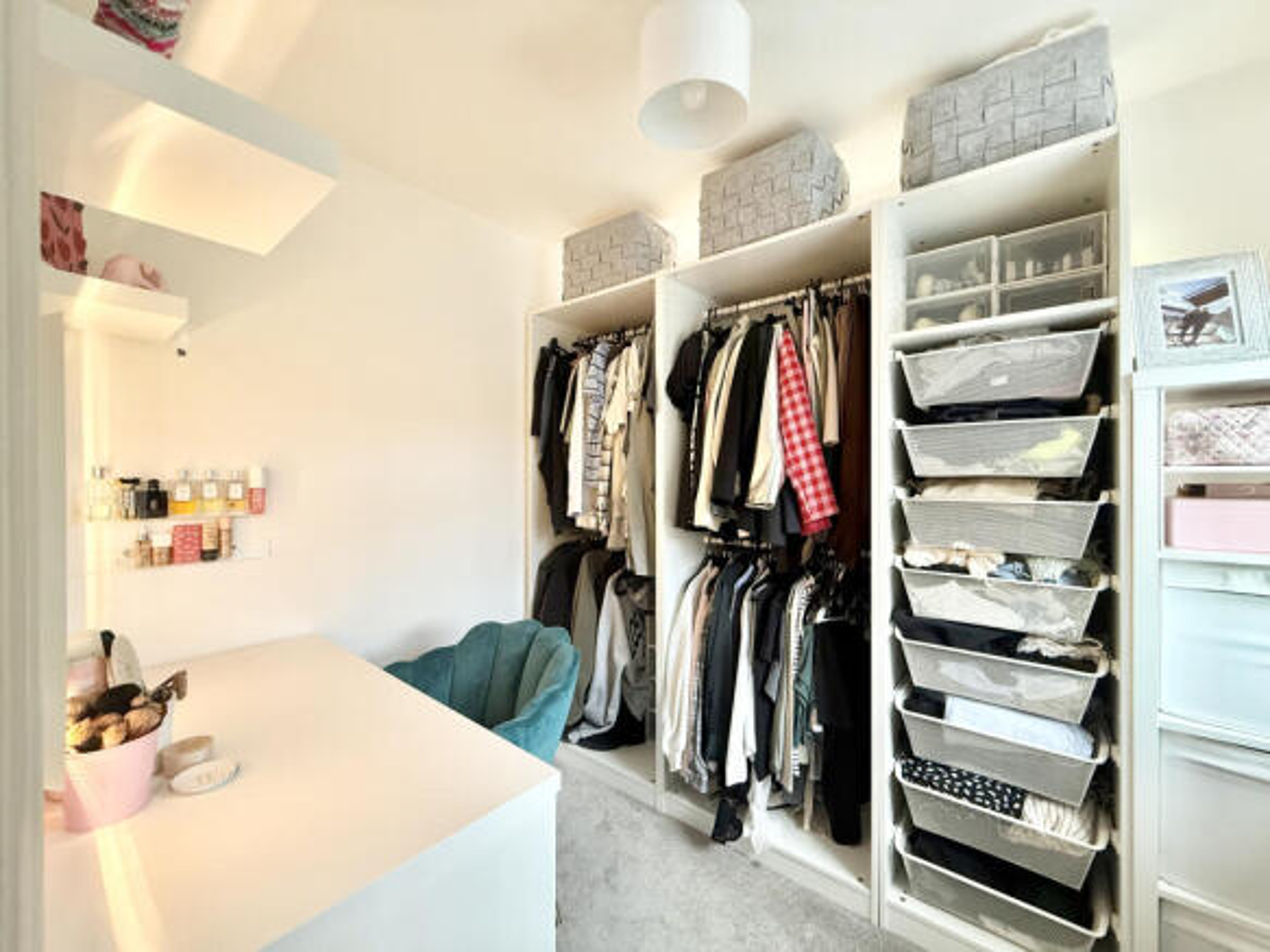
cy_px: 476
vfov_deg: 85.7
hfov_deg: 102.1
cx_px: 635
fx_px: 514
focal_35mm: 14
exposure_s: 1/50
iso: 250
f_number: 2.2
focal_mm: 2.22
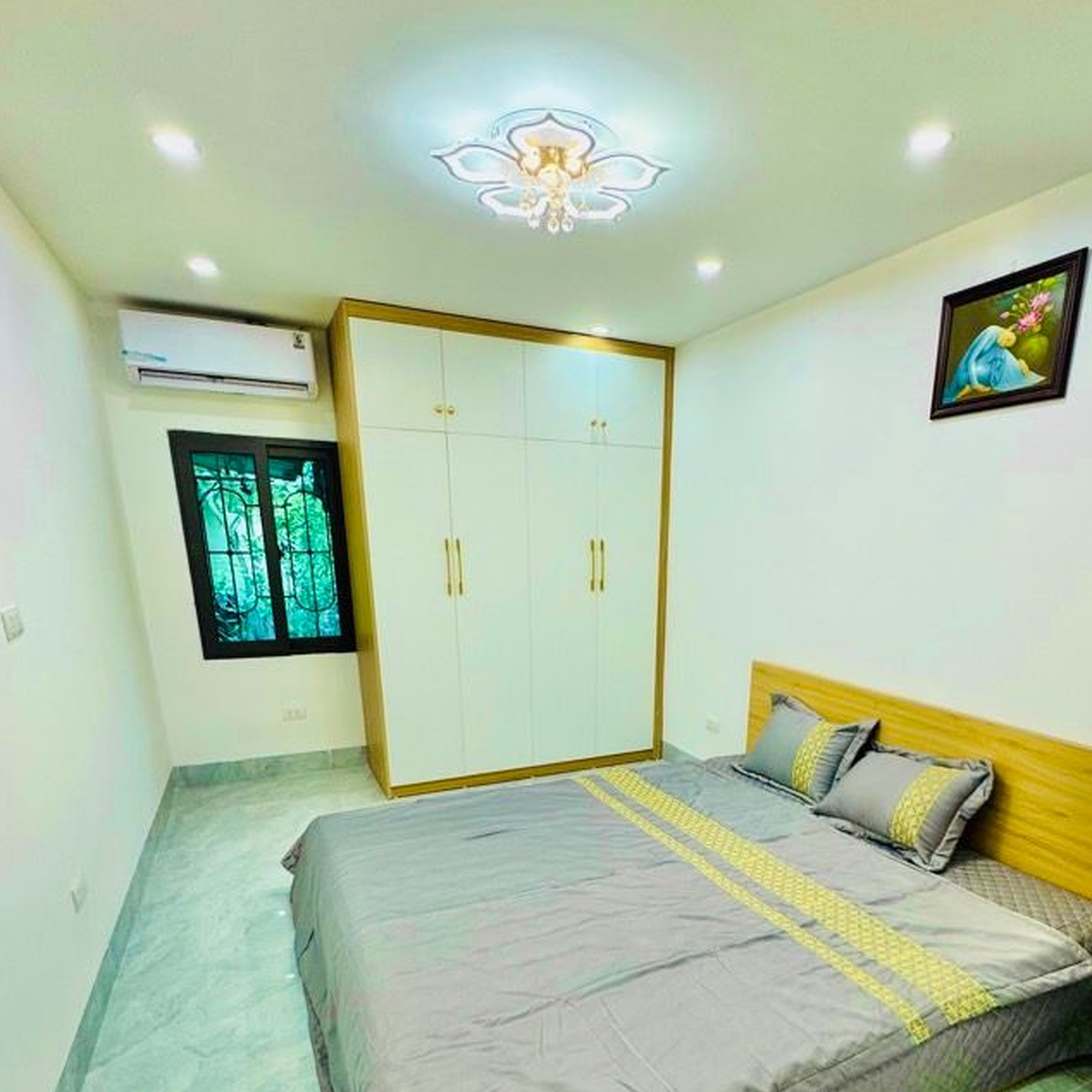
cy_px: 753
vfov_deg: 71.9
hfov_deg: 74.4
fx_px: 714
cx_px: 624
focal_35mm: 20
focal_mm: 2.22
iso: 100
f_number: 2.2
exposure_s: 1/100
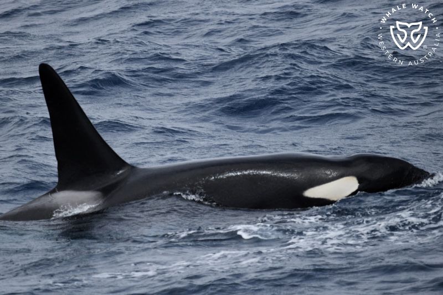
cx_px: 222
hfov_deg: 3.4
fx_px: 7381
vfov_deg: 2.3
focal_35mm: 600
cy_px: 148
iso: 1100
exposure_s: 1/8000
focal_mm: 600
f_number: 6.3
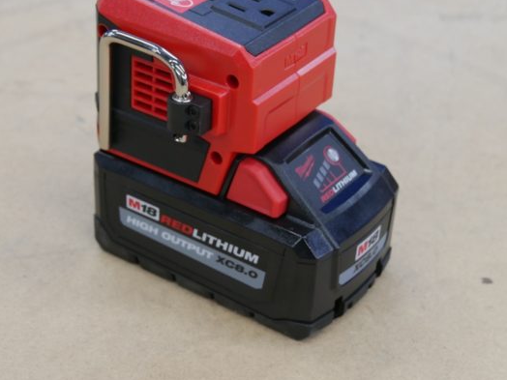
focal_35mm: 85
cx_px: 180
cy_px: 165
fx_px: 1245
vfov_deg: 17.4
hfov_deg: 22.9
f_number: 4.4
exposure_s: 1/80
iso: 800
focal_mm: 32
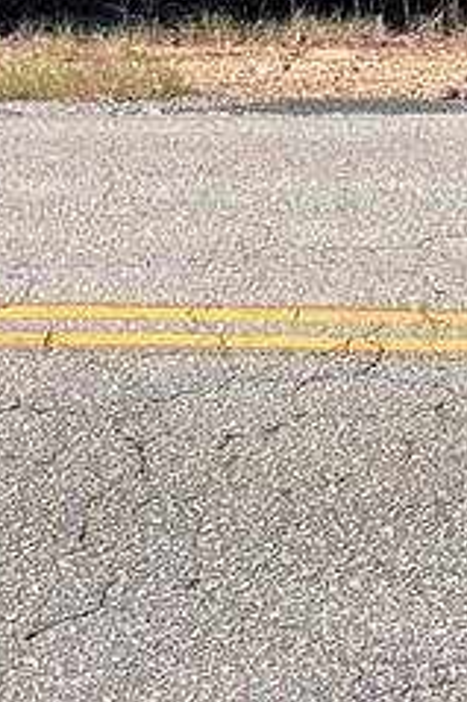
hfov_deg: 11.8
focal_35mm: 116
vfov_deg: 16.5
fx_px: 2260
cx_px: 191
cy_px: -261
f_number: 1.6
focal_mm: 5.1
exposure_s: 1/1536
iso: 50
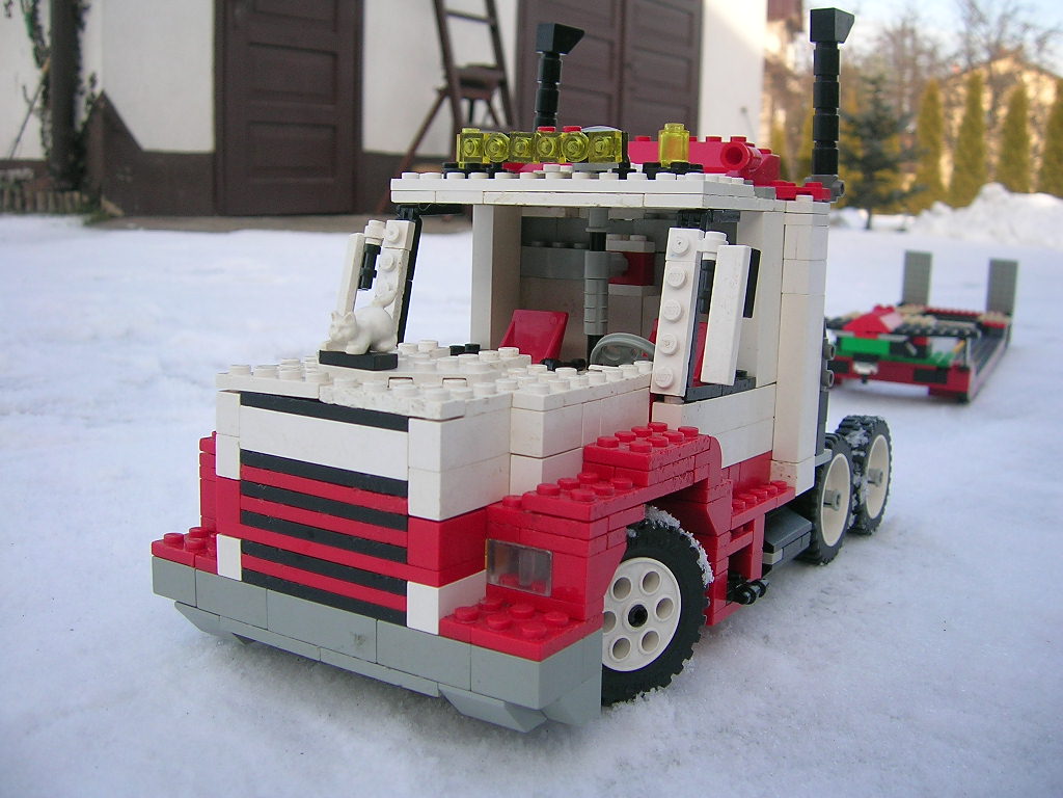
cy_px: 399
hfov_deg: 52.6
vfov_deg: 40.7
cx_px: 532
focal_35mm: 35
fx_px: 1075
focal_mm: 5.4
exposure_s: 1/266
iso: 50
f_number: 2.8
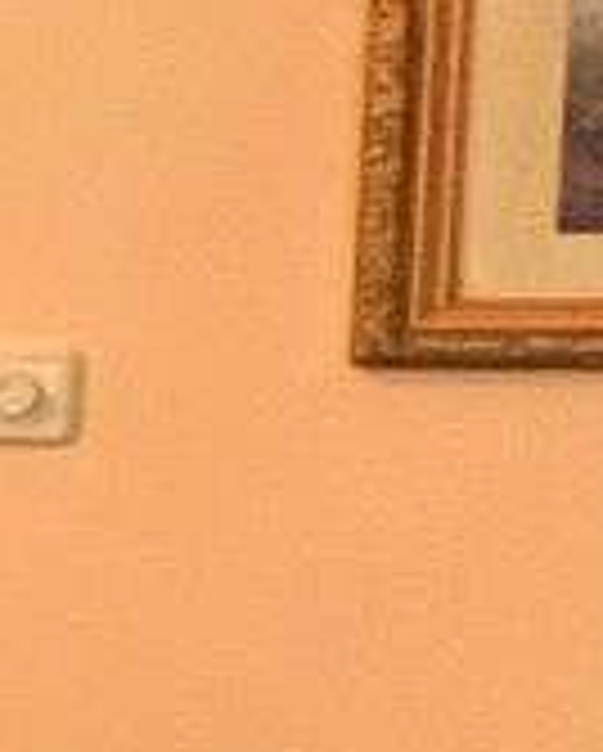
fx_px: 2538
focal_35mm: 114
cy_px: 471
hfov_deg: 5.9
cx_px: -2606
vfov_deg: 16.8
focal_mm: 1.57
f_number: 1.8
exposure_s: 1/50
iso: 320
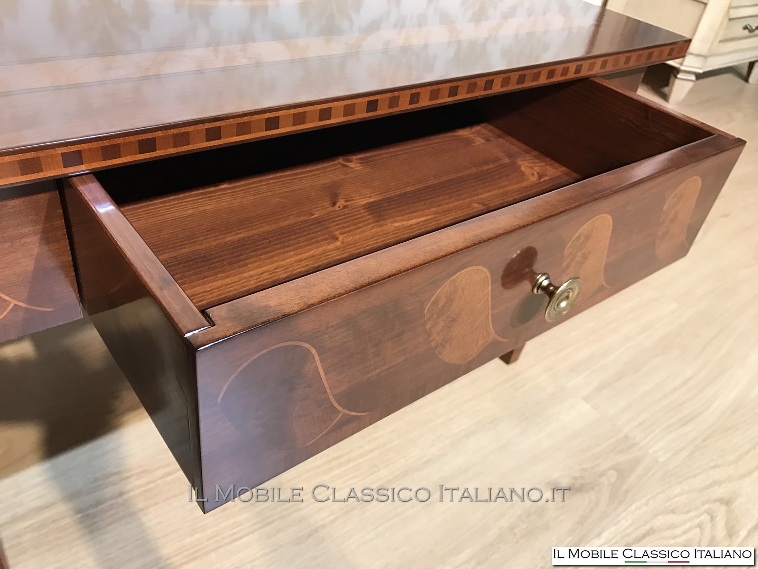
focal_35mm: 28
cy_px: 284
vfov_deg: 49.7
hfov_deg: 63.4
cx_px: 379
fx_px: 613
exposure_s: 1/25
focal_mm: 3.99
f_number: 1.8
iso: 40
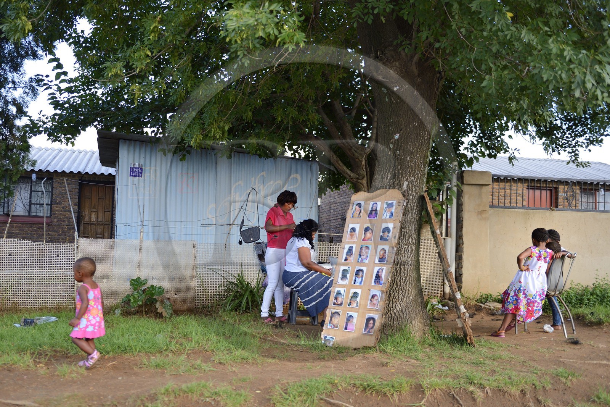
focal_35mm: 34
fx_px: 576
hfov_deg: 55.8
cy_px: 204
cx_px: 305
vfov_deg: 38.9
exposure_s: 1/800
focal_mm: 34
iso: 800
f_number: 2.8
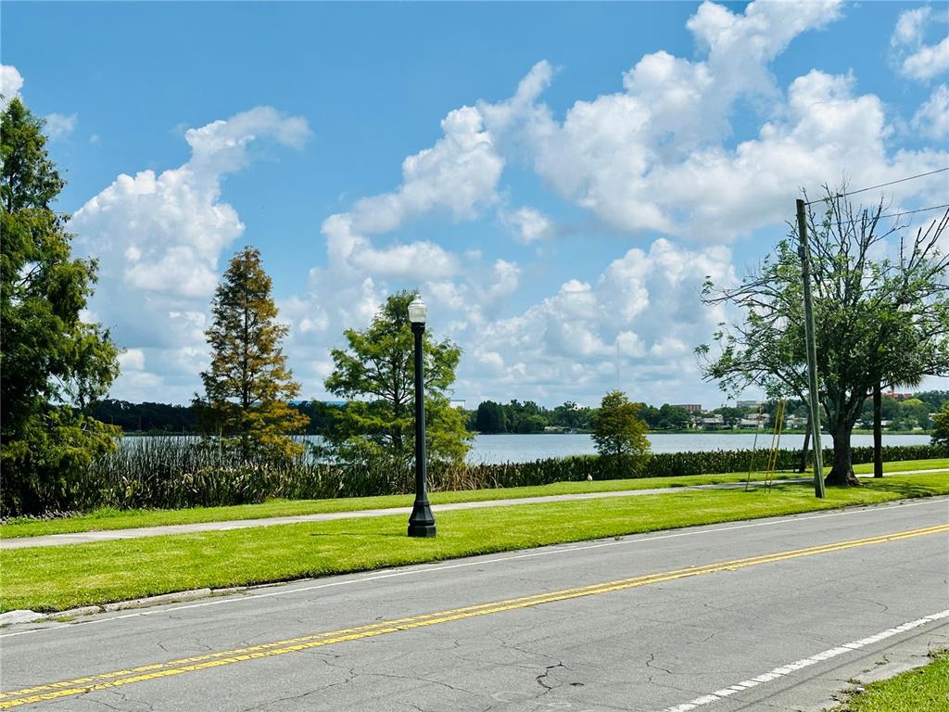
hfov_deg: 39.7
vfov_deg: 30.3
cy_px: 356
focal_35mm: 48
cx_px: 474
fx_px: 1316
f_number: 1.78
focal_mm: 6.86
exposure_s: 1/7092
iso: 64
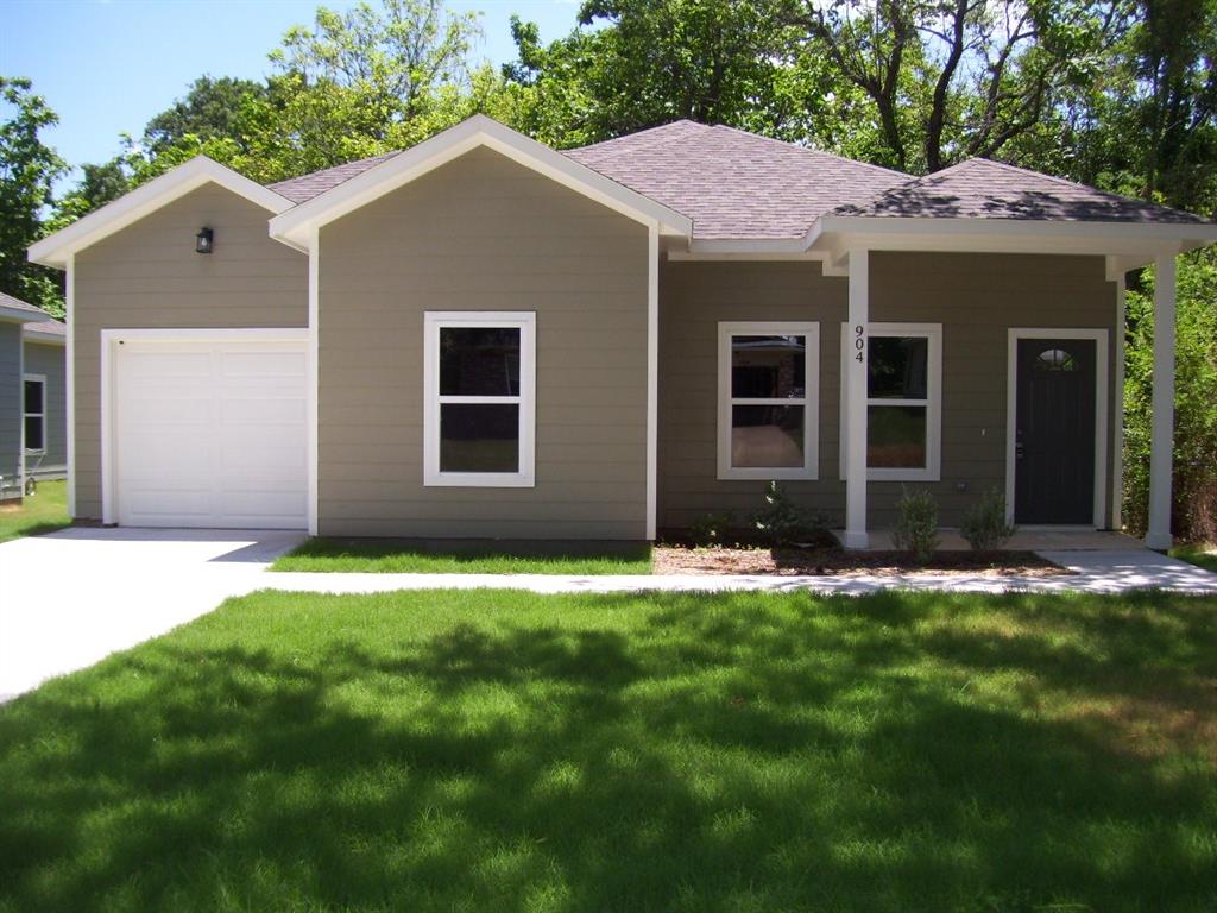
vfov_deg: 39.7
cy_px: 456
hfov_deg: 51.4
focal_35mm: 36
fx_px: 1266
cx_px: 608
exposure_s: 1/640
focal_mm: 6
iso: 80
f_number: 2.7
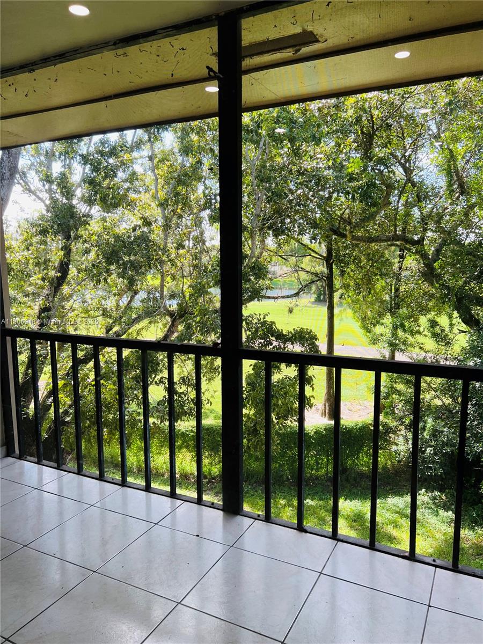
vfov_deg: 67.3
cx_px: 242
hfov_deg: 53.1
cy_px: 322
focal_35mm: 26
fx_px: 484
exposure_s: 1/205
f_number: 1.5
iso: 40
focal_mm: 5.7
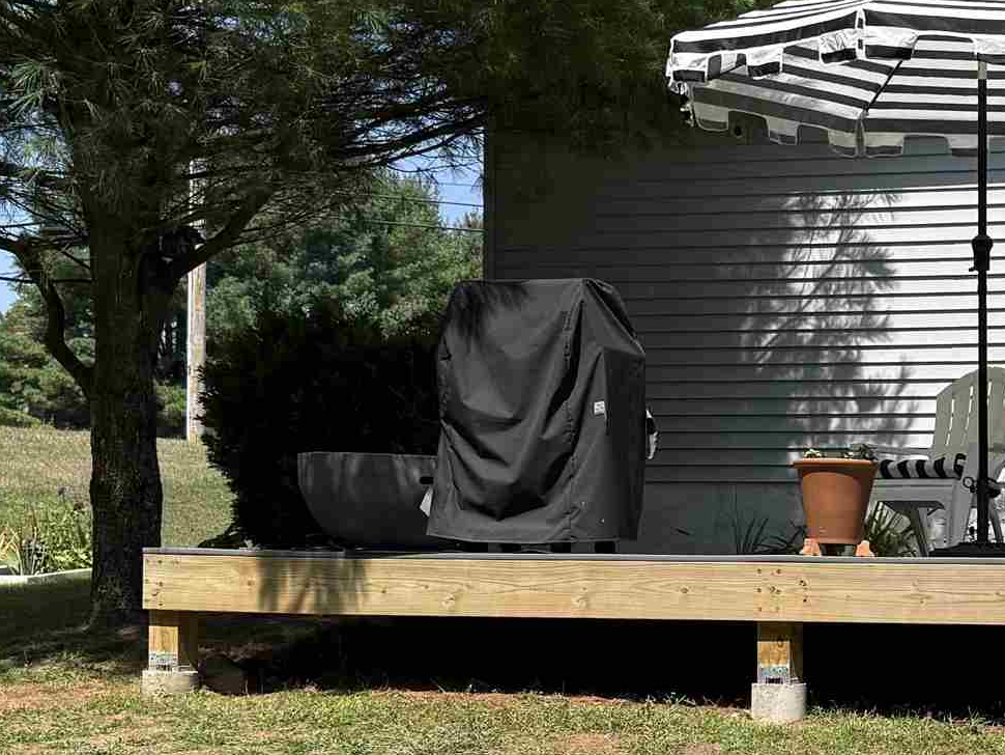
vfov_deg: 19.3
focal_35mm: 76
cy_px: 560
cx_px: 1068
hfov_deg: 24.2
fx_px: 2207
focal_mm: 6.76
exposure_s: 1/3759
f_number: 1.78
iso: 80
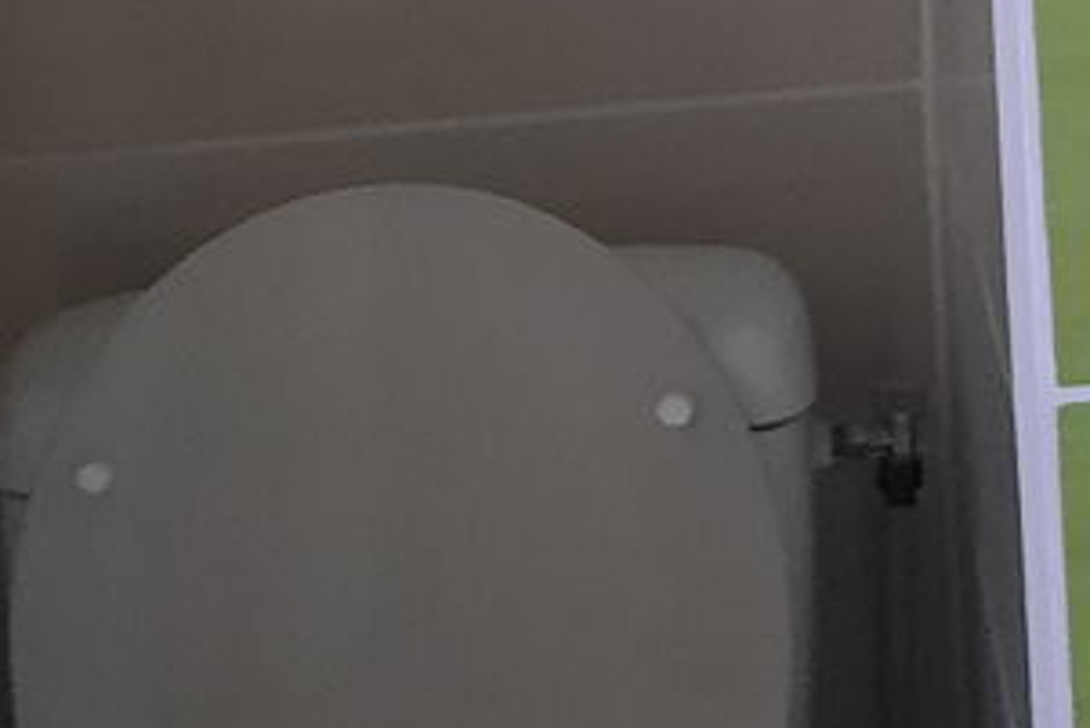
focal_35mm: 138
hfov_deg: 13.2
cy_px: -206
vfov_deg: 9.8
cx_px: 2028
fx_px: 4180
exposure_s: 1/20
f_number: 2
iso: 1000
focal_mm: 4.6
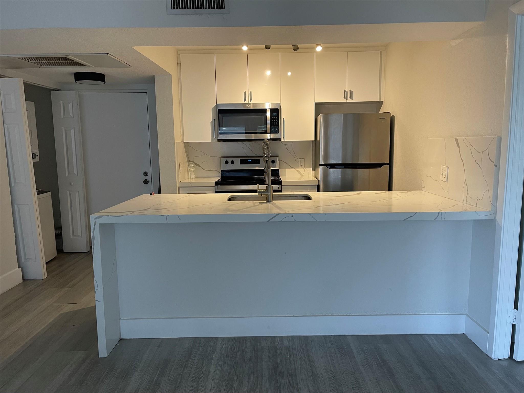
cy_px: 196
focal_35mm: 25
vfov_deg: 54.9
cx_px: 262
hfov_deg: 69.4
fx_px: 378
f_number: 1.6
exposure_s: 1/60
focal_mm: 5.1
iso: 200
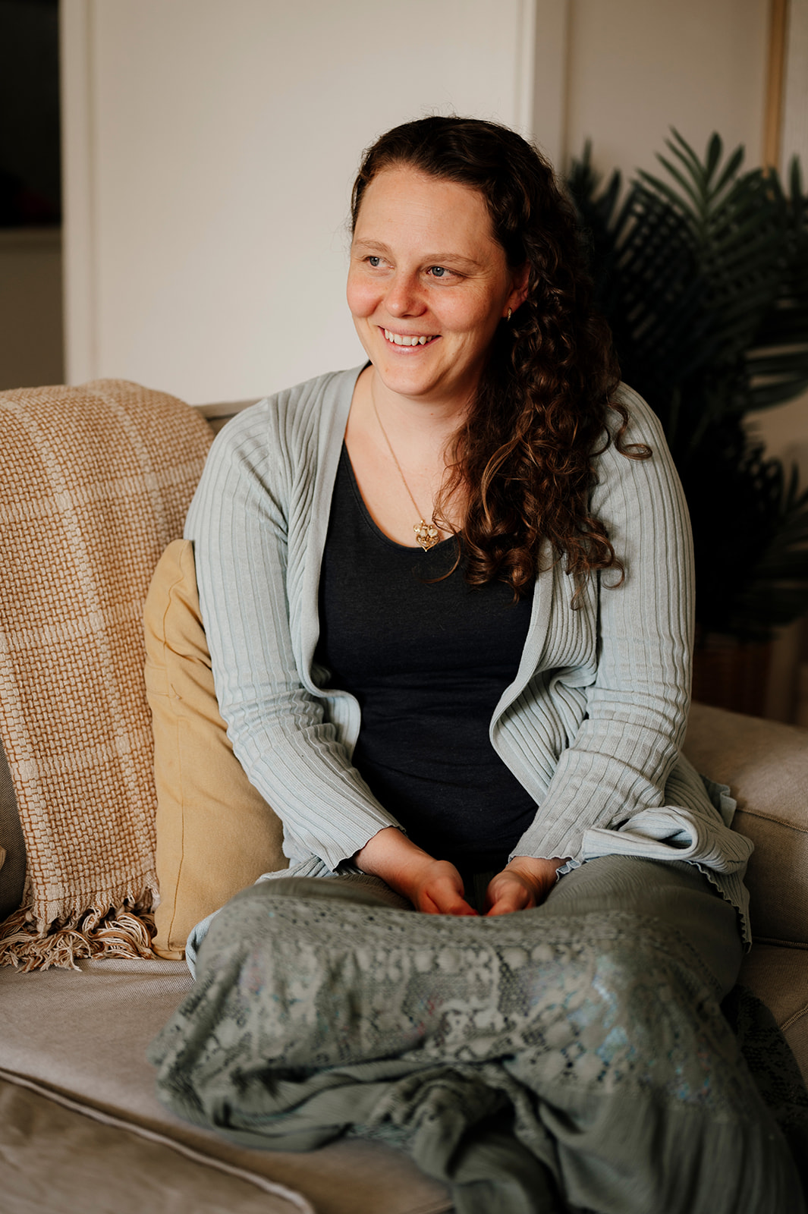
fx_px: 1685
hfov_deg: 27.0
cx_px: 404
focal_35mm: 50
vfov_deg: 39.6
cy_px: 607
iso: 250
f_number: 1.8
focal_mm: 50
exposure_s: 1/200
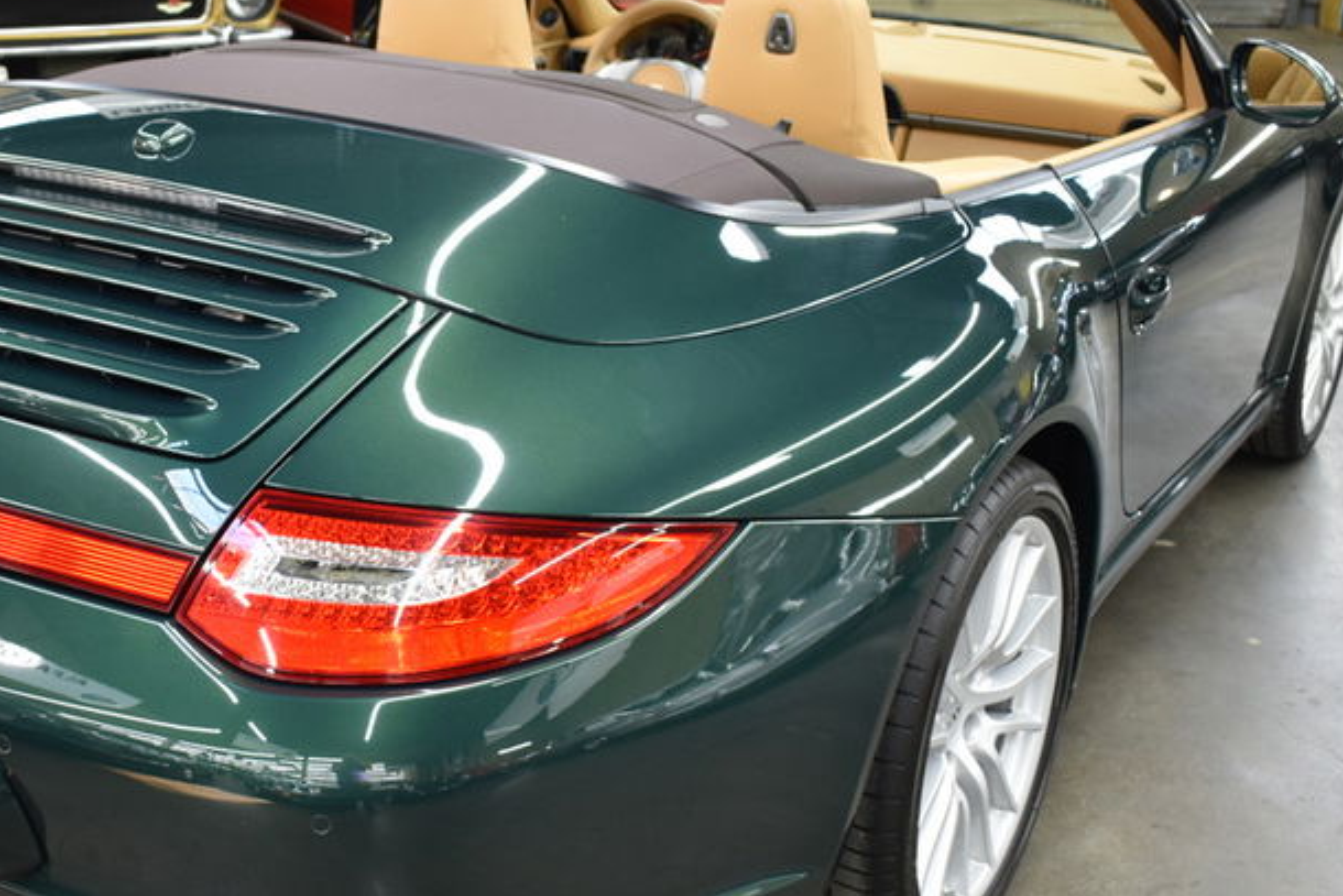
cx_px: 451
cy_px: 469
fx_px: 1972
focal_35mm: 53
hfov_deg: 37.2
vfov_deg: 25.6
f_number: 3.8
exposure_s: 1/30
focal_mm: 21
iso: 720
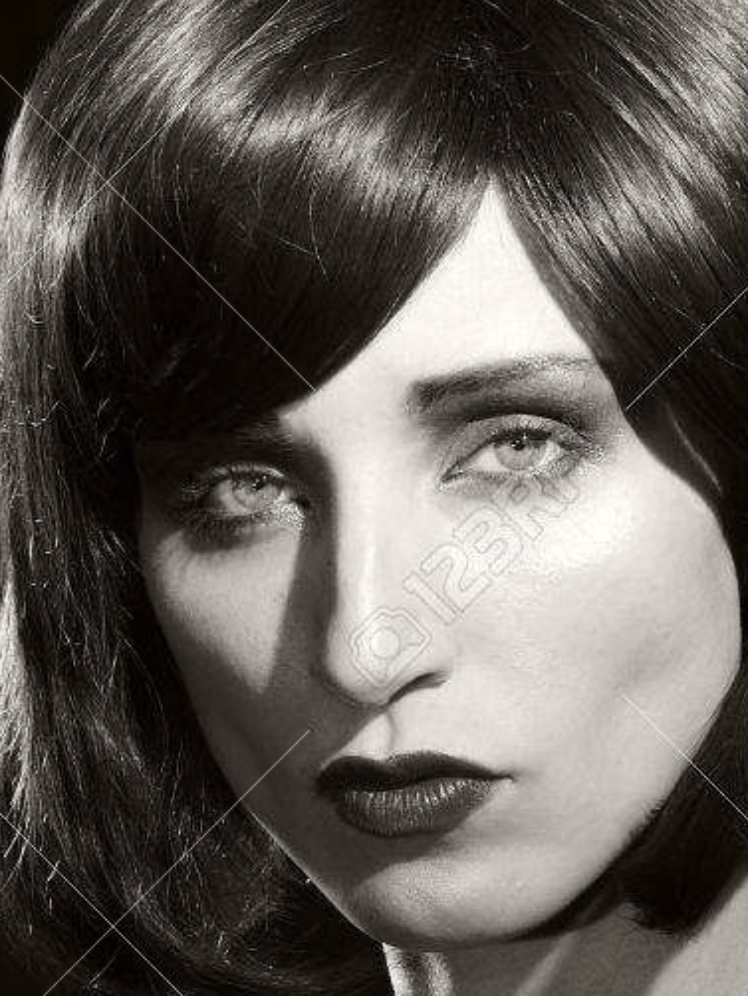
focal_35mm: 435
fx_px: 12522
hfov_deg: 3.4
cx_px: 513
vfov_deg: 4.5
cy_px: 911
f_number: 9
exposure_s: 1/125
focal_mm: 84
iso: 400
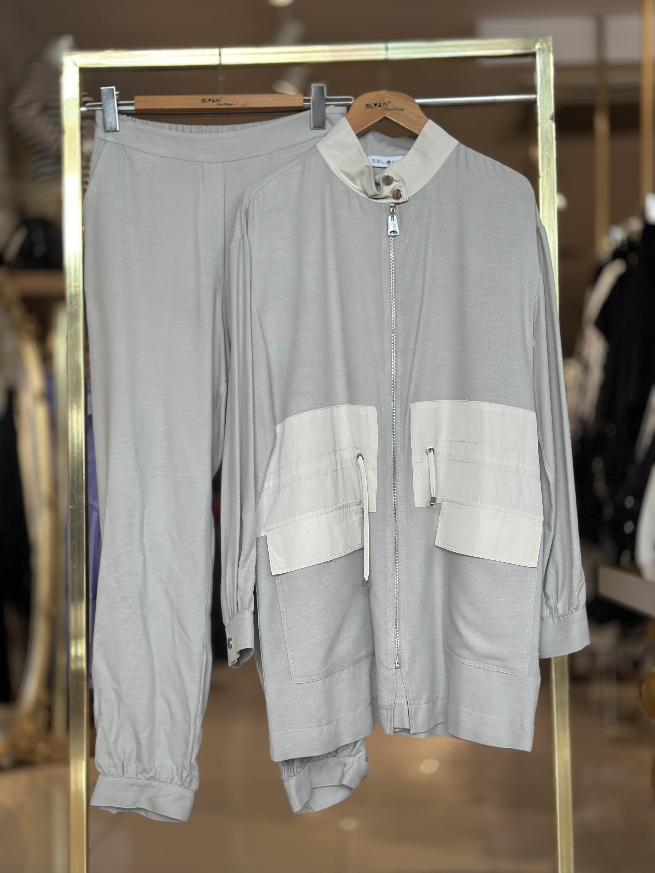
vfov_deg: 39.7
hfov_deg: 30.3
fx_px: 1211
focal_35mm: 48
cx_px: 328
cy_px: 436
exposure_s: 1/335
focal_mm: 6.86
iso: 80
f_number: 1.78
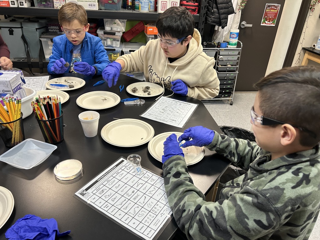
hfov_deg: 67.3
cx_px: 160
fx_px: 240
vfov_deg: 53.1
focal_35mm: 26
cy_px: 120
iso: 100
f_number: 1.5
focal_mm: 5.7
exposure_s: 1/60
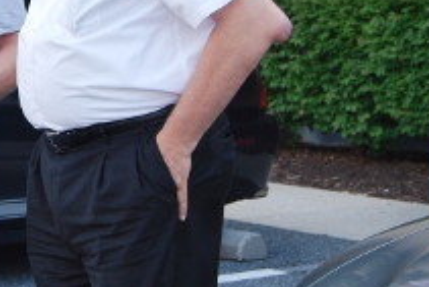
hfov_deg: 12.6
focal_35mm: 160
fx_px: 1902
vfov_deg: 8.6
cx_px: -65
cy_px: 35
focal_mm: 35
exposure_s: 1/125
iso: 180
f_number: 5.6
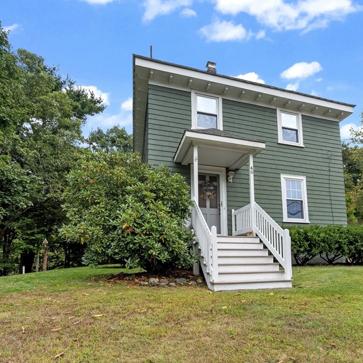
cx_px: 232
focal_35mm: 21
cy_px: 183
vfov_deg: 72.1
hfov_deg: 70.7
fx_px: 249
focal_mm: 16
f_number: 7.1
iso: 100
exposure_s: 1/40
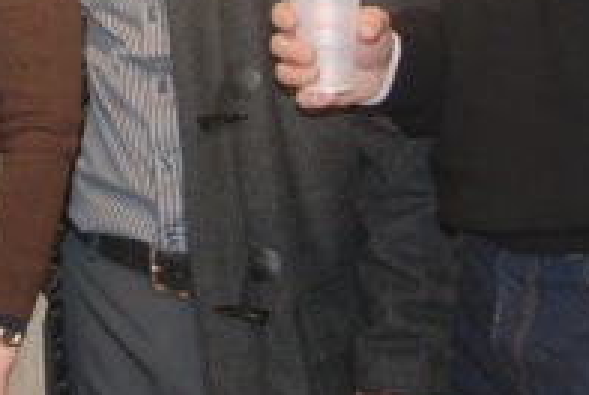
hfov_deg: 15.6
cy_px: -162
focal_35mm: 128
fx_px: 2097
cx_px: -27
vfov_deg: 10.4
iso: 800
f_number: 5
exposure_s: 1/60
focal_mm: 28
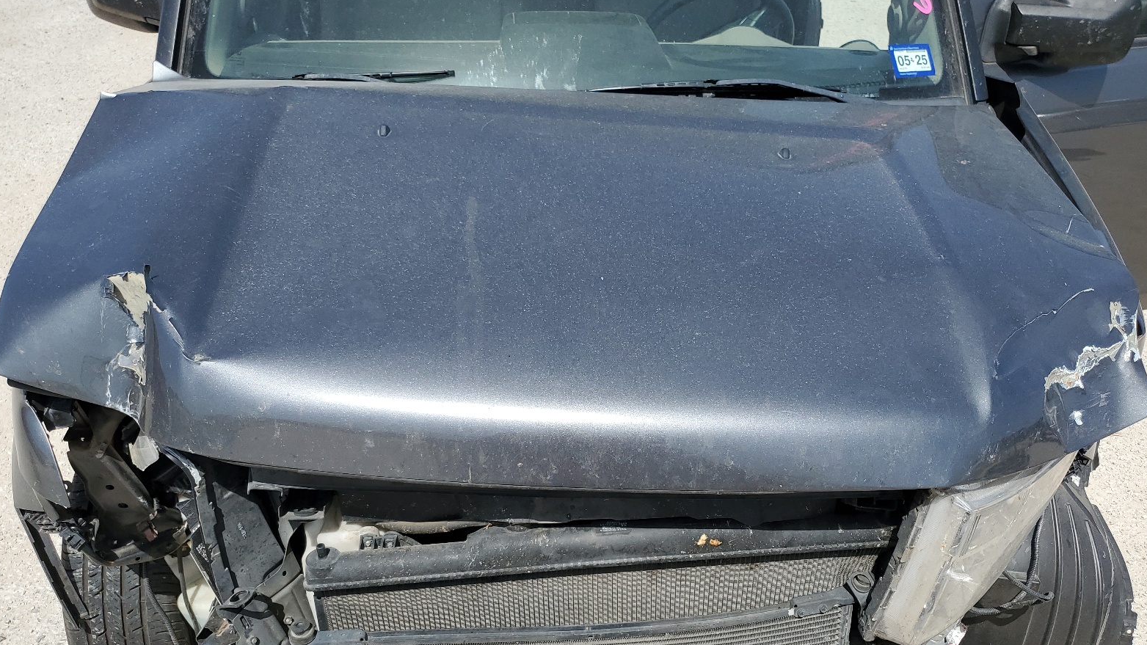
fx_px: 882
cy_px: 390
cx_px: 582
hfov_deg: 66.1
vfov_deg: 40.0
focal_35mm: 29
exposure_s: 1/3333
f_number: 1.5
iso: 50
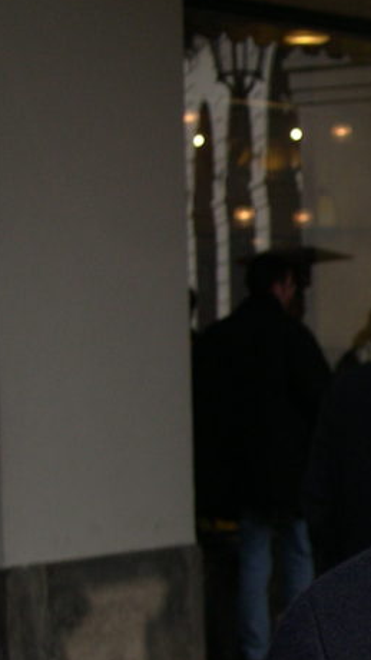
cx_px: 633
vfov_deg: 14.3
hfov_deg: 7.9
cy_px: 356
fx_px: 2626
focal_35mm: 150
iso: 100
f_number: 3.5
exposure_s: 1/320
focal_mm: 13.2
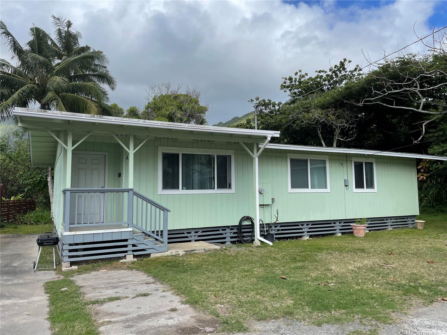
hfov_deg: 67.3
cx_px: 224
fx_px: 336
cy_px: 168
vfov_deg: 53.1
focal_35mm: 26
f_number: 1.6
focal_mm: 4.2
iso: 32
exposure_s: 1/3040
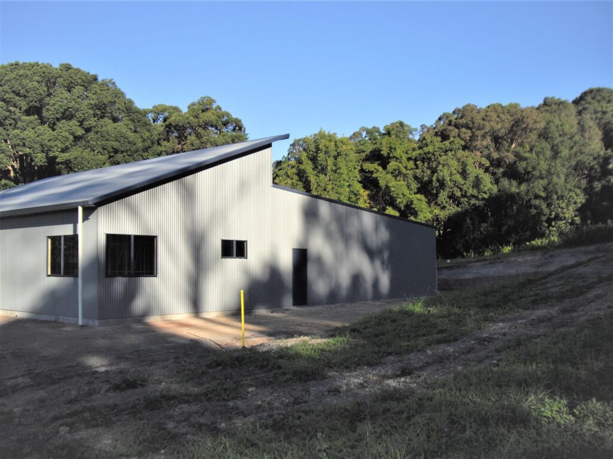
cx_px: 306
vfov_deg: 37.7
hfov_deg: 49.0
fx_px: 673
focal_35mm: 38
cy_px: 230
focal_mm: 7.9
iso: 64
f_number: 2.8
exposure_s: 1/1000
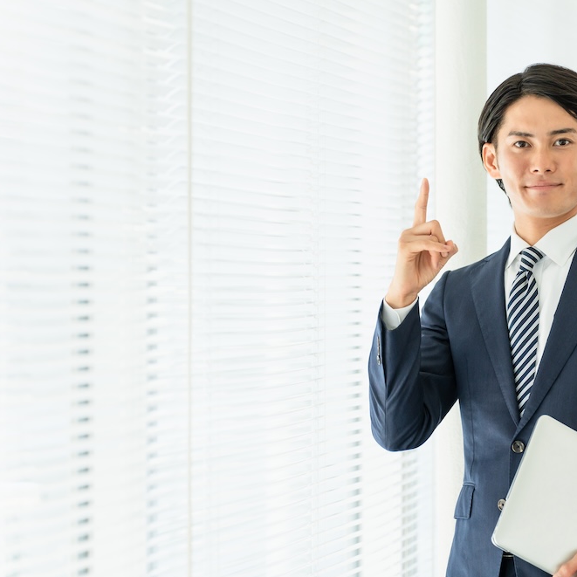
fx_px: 3055
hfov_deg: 10.8
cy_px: 288
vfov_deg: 10.8
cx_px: 401
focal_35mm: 162
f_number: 2.8
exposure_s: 1/1600
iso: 400
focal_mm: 126
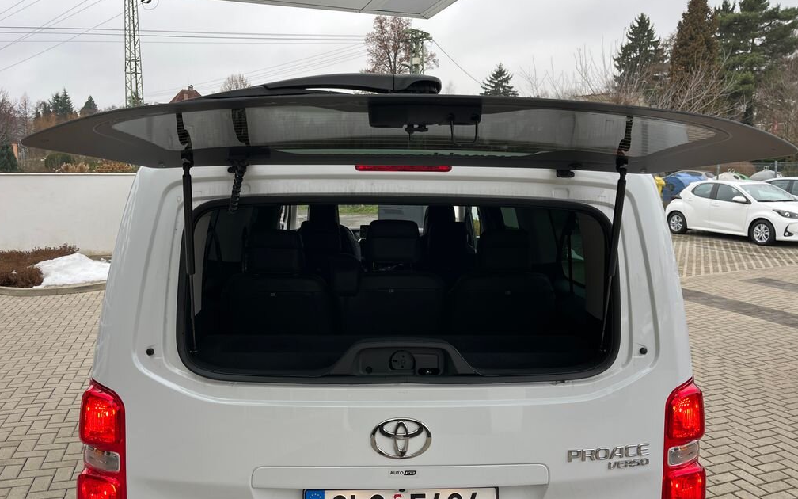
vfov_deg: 44.5
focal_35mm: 28
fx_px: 609
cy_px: 248
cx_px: 397
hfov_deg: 66.5
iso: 50
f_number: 1.6
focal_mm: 5.1
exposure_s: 1/122
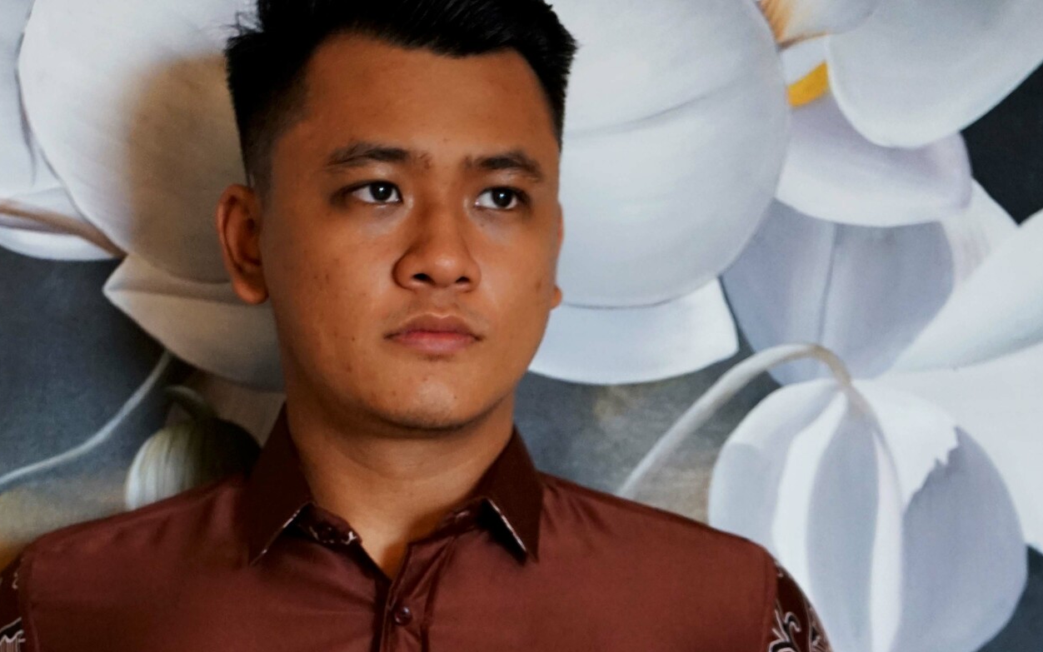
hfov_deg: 24.6
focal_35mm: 84
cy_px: 906
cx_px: 402
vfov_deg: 14.7
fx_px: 2388
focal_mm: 43
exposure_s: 1/160
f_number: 4.5
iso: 2500
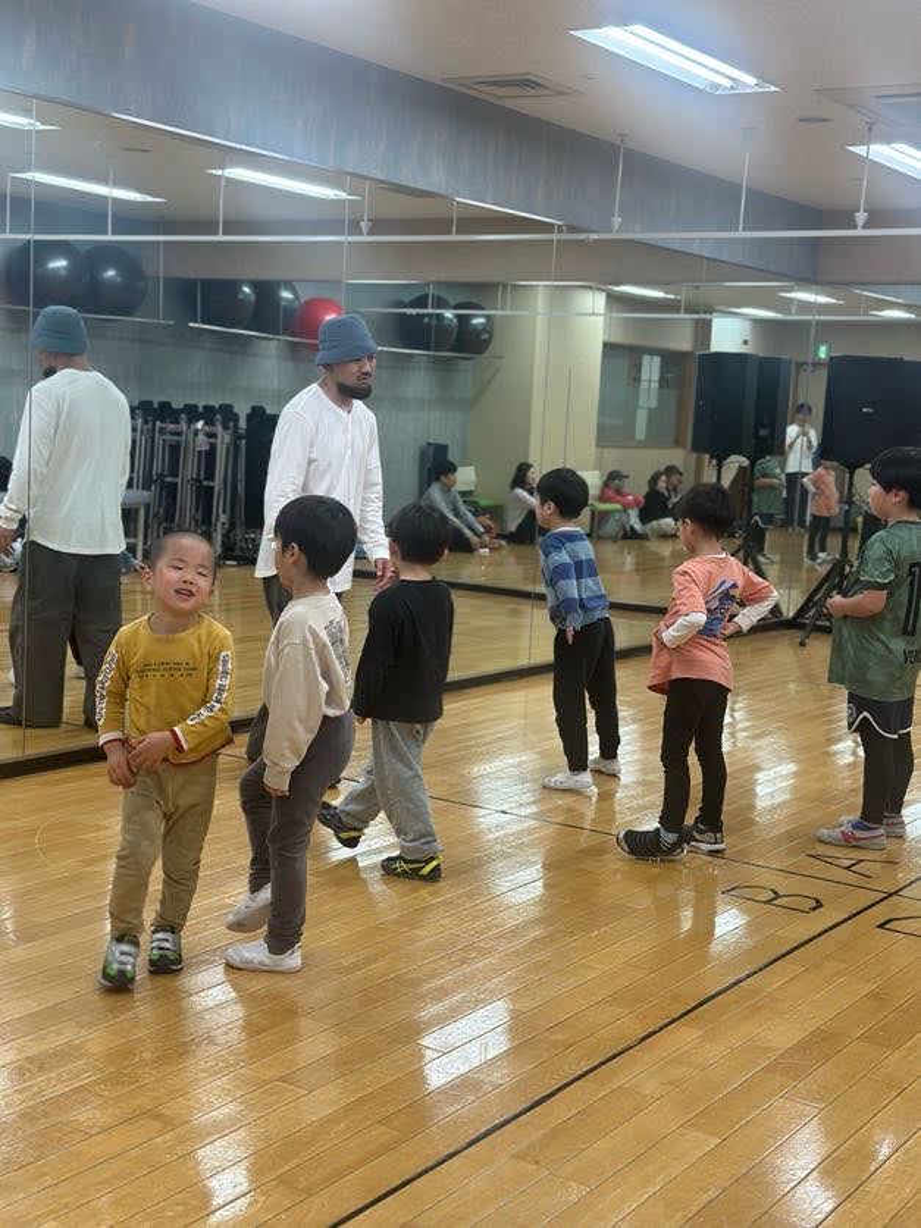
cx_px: 460
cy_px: 614
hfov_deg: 30.3
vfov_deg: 39.7
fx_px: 1703
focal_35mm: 48
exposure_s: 1/100
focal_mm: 6.86
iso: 125
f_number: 1.78
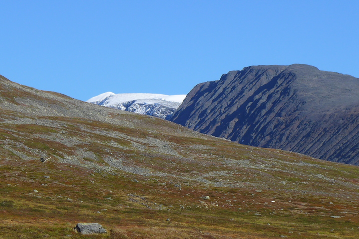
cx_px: 180
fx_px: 1796
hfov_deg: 11.4
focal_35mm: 180
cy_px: 120
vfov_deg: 7.6
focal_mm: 17.7
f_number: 3.2
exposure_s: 1/1600
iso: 80
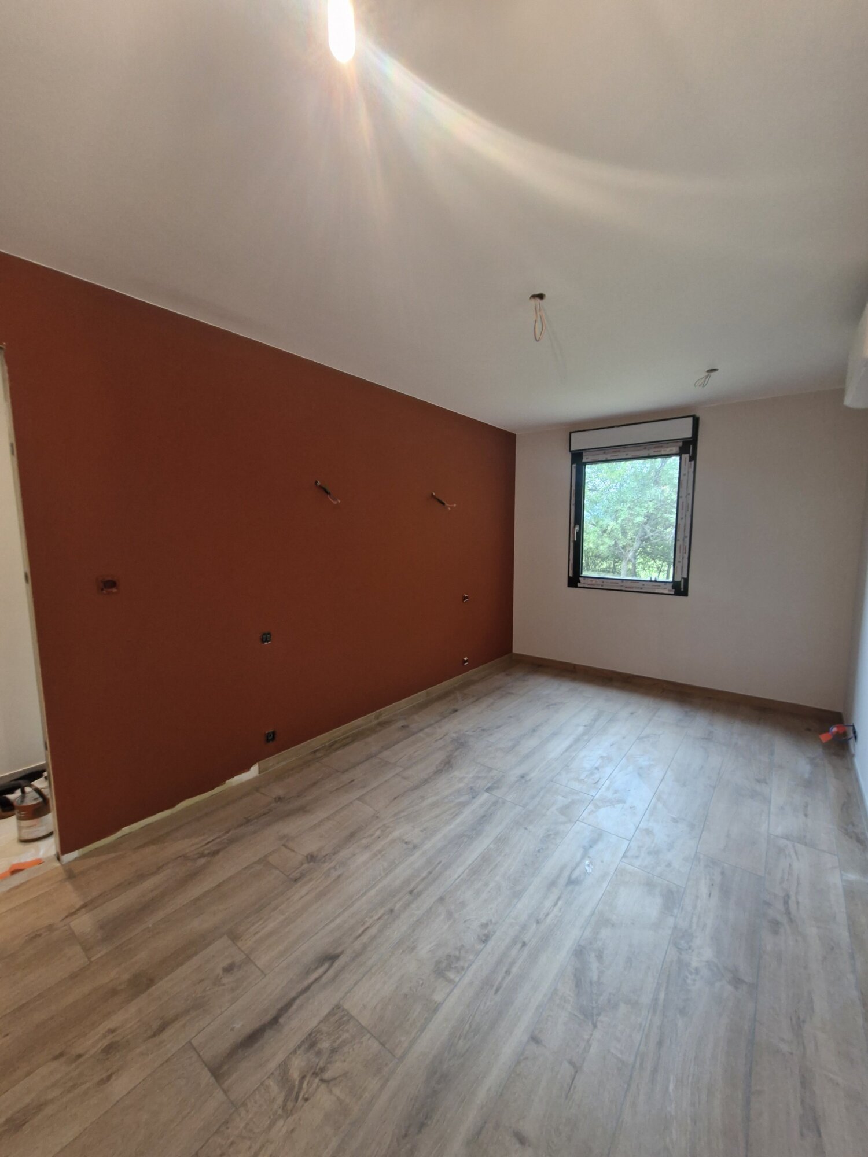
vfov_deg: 106.2
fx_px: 435
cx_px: 434
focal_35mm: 13
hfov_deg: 89.9
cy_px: 578
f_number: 2.2
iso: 160
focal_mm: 1.74
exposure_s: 1/50
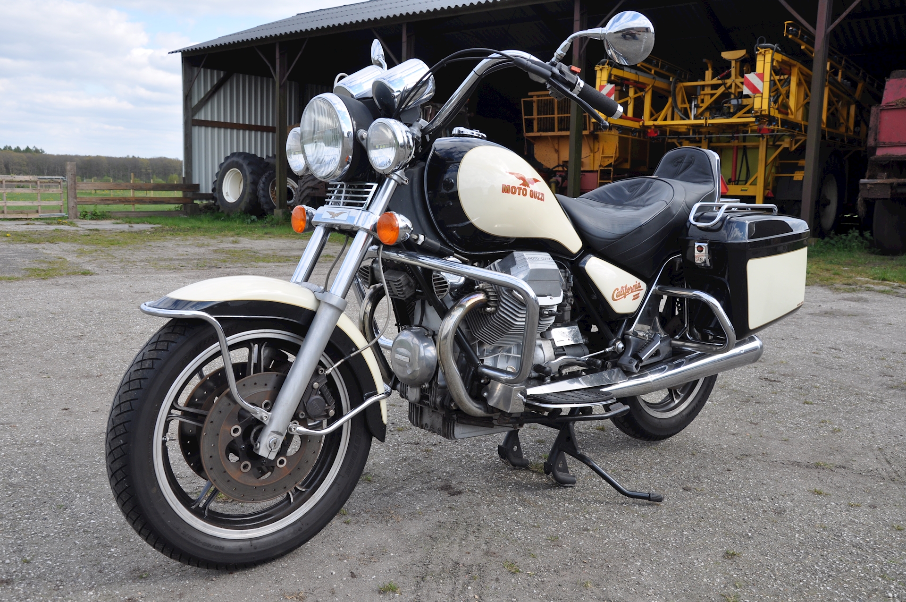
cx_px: 453
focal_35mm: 33
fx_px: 829
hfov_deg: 57.3
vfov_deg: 39.9
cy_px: 301
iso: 200
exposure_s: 1/250
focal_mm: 22
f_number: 8
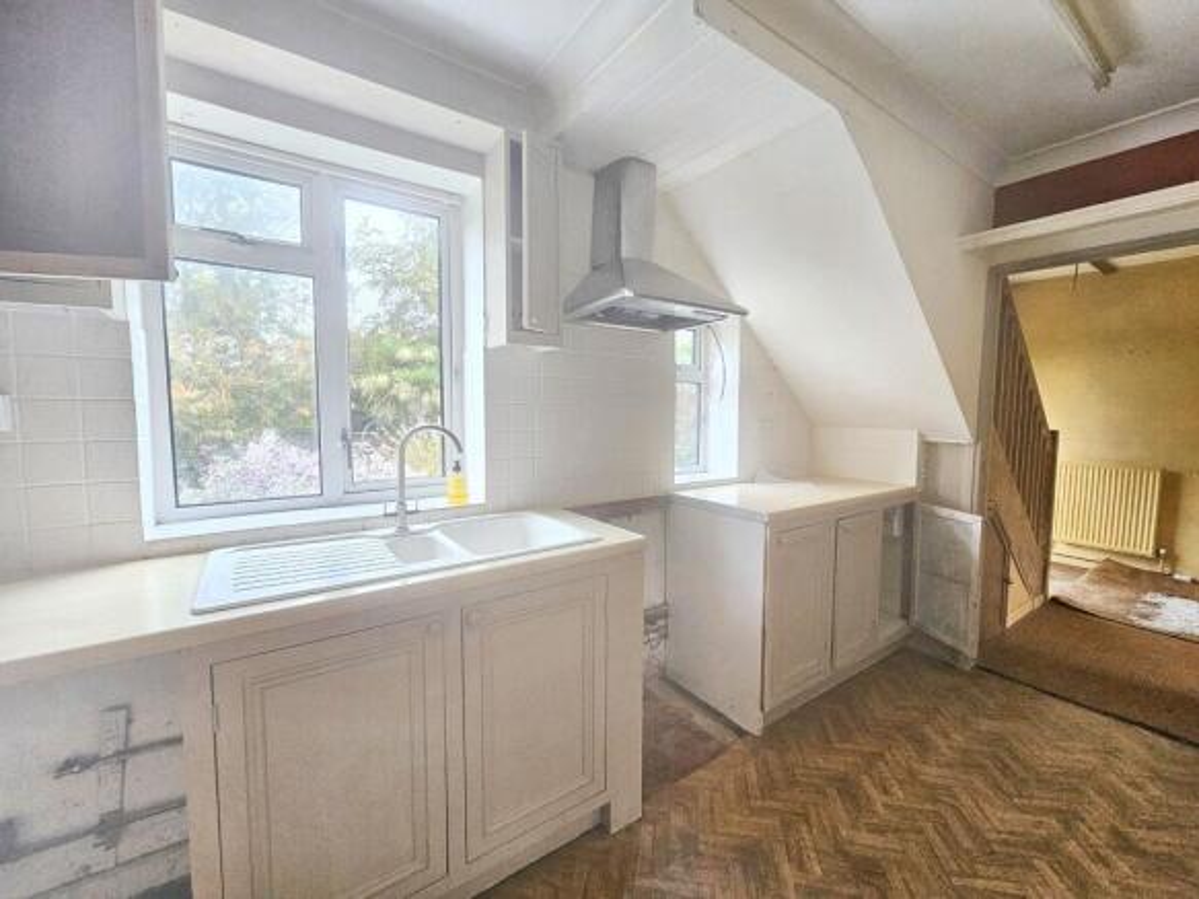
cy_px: 450
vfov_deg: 89.9
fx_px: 450
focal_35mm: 13
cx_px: 600
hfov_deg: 106.2
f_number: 2.2
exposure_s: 1/60
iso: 200
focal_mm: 2.2
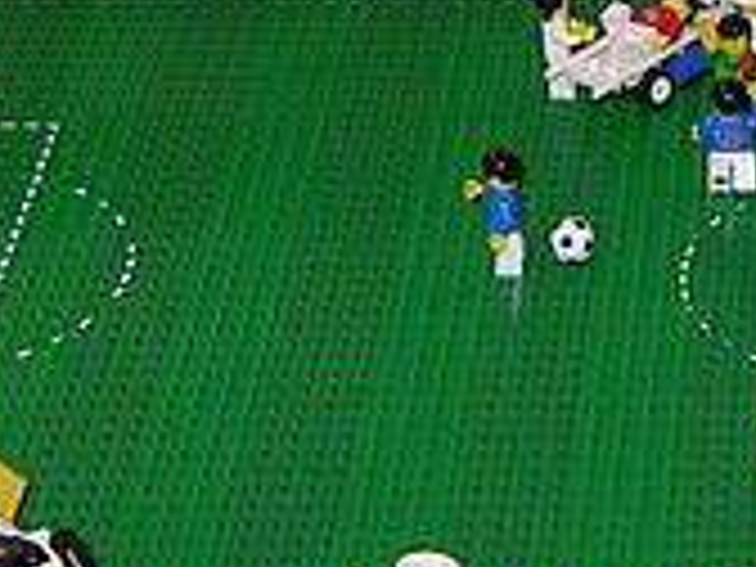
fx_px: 3363
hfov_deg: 12.6
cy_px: 333
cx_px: 846
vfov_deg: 9.6
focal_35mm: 154
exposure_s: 1/30
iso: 100
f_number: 2.8
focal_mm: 5.6
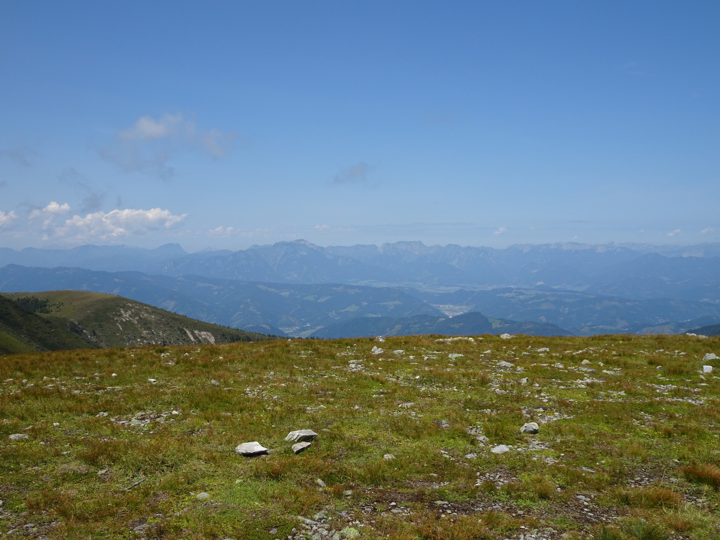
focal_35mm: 33
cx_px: 360
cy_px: 270
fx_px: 686
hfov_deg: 55.4
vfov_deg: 42.9
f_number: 4
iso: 80
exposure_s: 1/1000
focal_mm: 5.61
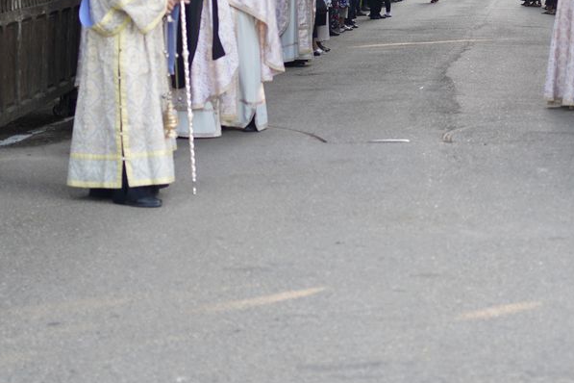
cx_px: 487
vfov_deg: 14.1
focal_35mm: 95
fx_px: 1515
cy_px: -13
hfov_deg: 21.1
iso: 160
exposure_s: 1/320
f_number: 2
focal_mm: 35
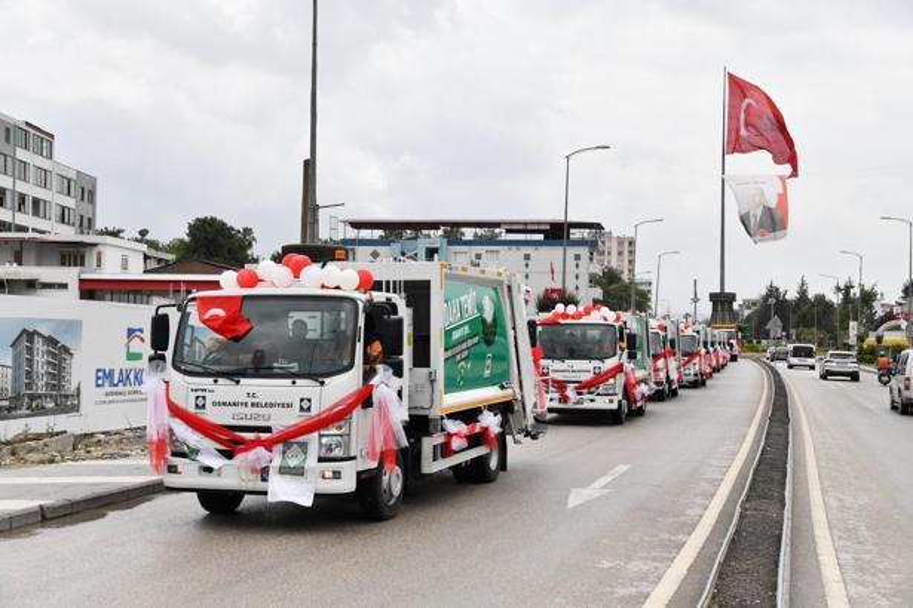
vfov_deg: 28.1
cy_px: 304
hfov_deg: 41.1
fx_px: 1217
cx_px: 456
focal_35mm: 48
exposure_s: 1/6400
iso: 1600
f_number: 5.6
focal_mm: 48
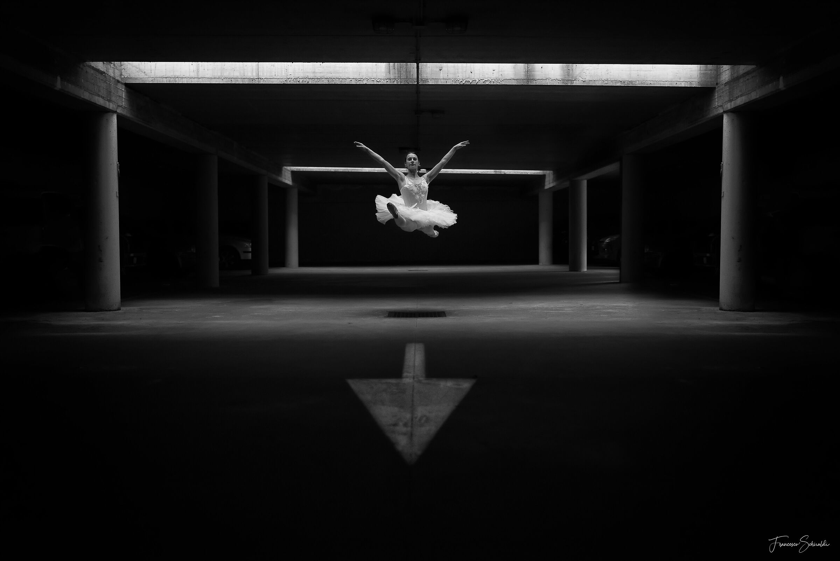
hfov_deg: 54.4
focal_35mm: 35
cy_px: 280
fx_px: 817
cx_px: 420
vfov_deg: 37.9
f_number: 1.8
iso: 1250
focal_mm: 35
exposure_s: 1/640
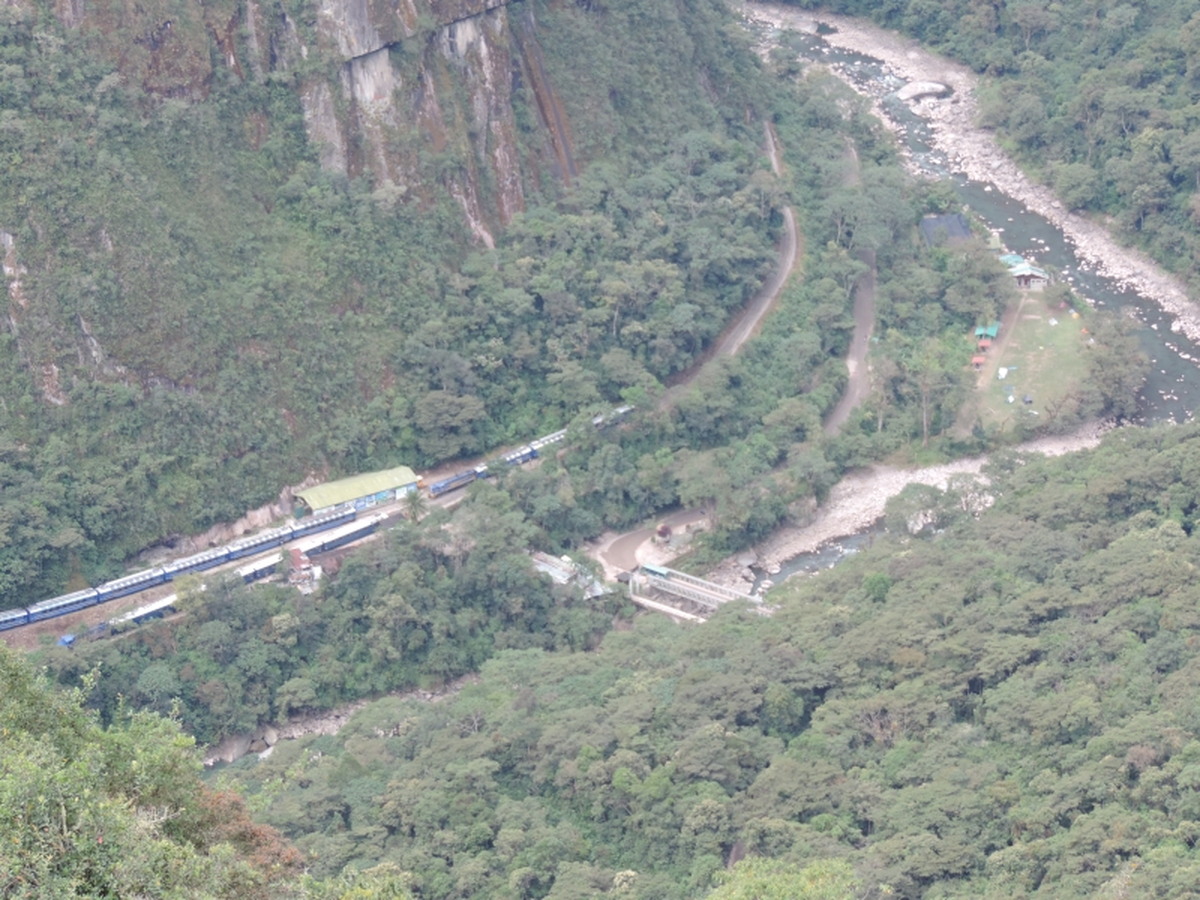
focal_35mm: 105
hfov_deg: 18.7
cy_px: 450
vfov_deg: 14.1
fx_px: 3640
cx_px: 600
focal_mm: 18.7
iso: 100
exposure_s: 1/100
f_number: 4.2
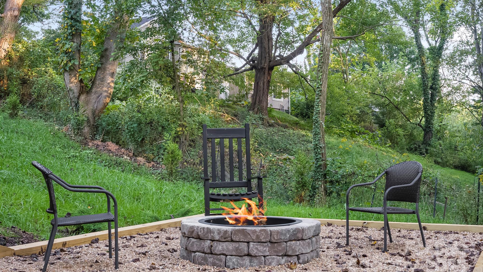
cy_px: 123
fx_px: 640
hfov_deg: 41.3
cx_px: 239
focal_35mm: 50
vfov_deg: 24.0
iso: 640
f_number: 8
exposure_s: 1/30
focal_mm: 47
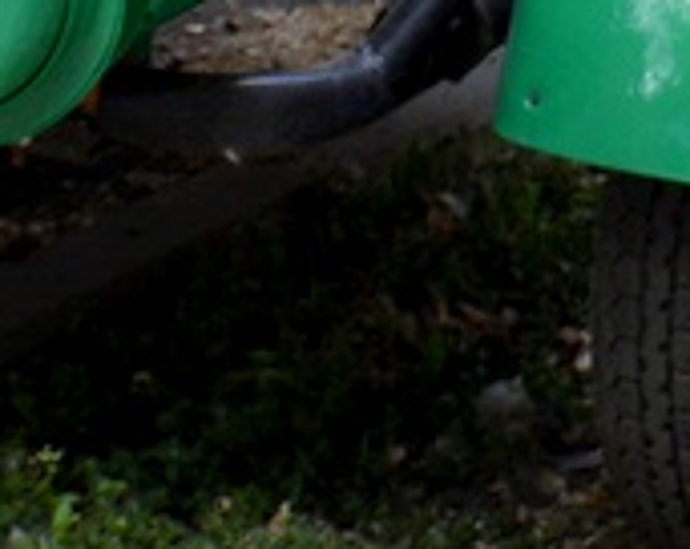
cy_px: -739
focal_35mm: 376
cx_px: -125
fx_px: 7661
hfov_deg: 5.1
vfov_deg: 4.0
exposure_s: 1/125
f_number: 5.6
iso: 320
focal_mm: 38
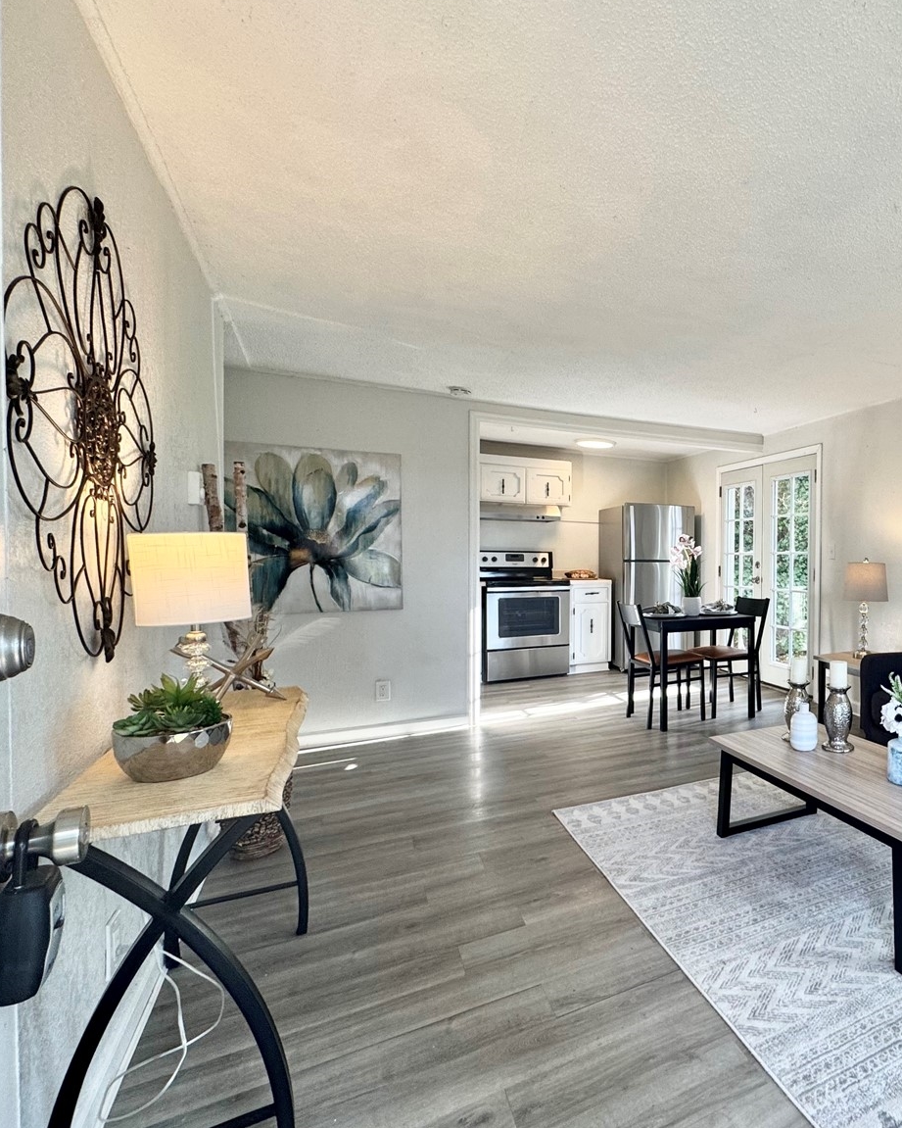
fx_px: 634
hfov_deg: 63.8
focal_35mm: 19
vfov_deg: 83.3
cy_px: 575
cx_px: 738
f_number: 2.2
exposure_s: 1/120
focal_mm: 2.22
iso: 125
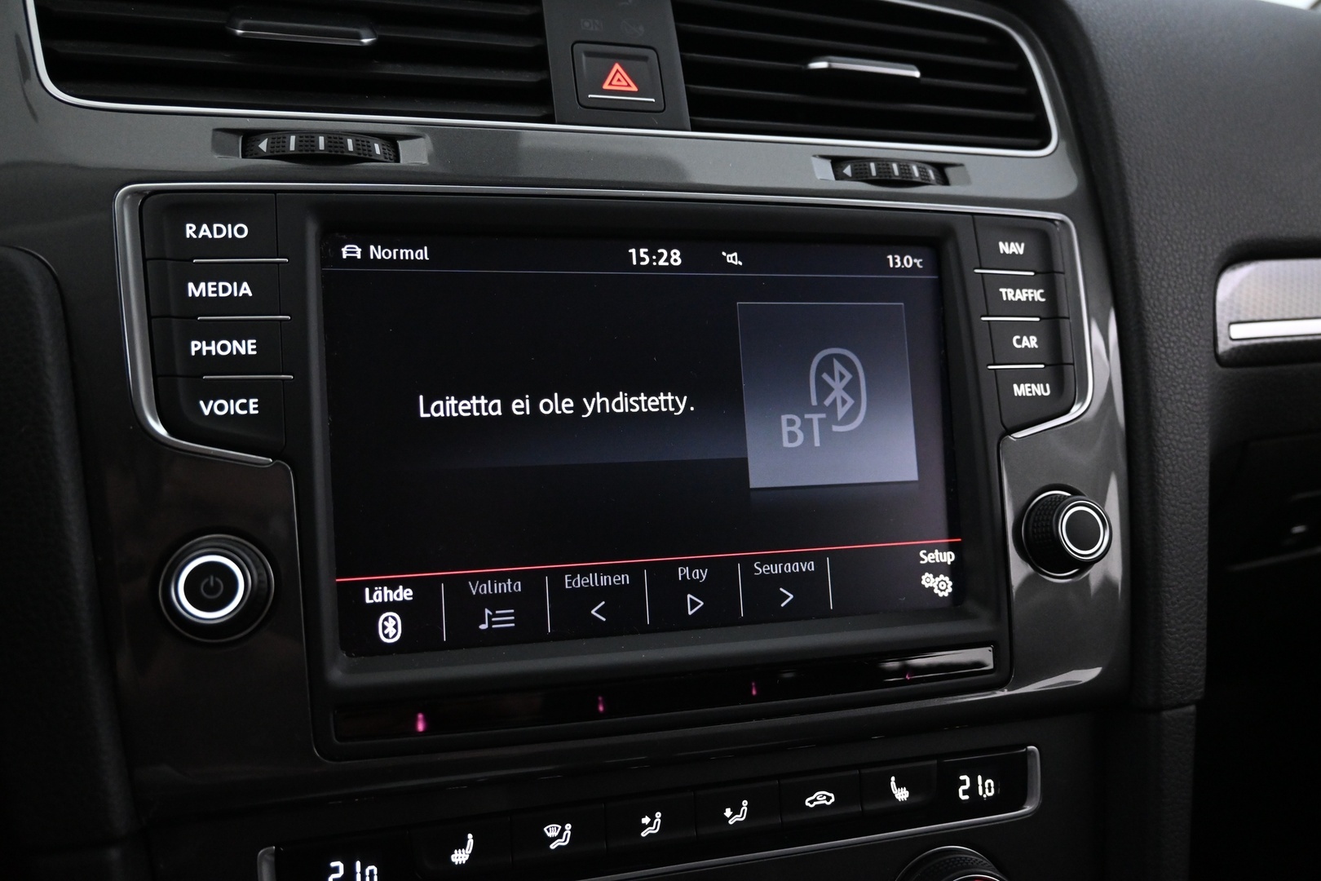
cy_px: 440
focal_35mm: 29
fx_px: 1073
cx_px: 660
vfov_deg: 44.6
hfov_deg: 63.2
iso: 3200
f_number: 3.8
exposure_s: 1/30
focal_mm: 19.5
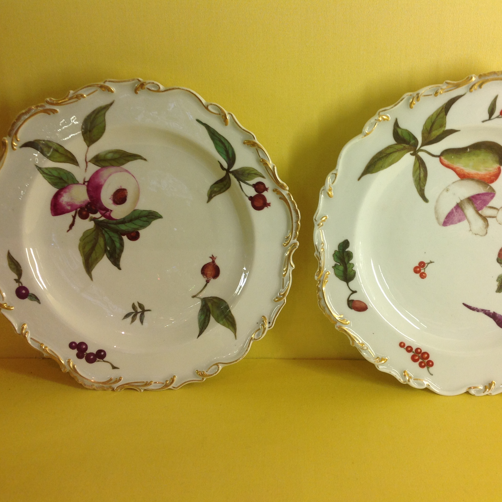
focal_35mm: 42
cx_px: 312
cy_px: 249
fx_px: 689
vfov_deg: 40.0
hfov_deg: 39.8
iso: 50
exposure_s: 1/30
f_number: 2.4
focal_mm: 4.28
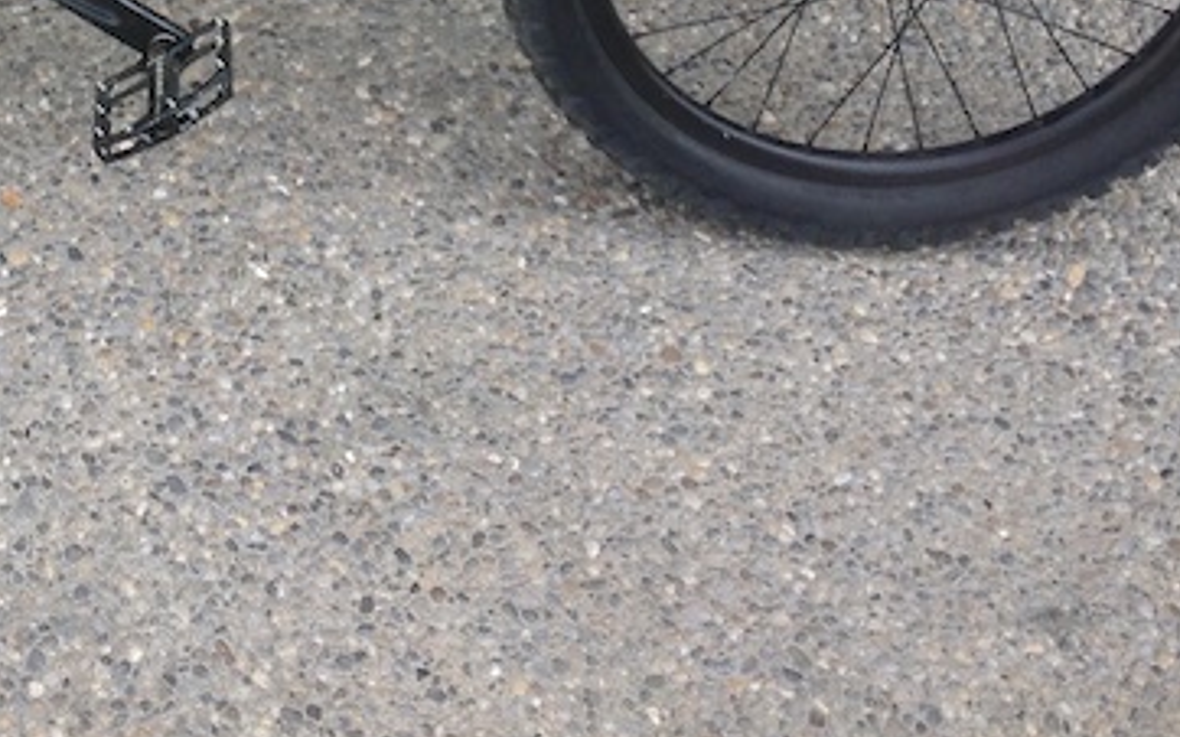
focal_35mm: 82
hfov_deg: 24.7
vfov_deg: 15.2
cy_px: -209
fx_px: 2636
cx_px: 205
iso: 50
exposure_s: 1/343
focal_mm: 4.28
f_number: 2.4
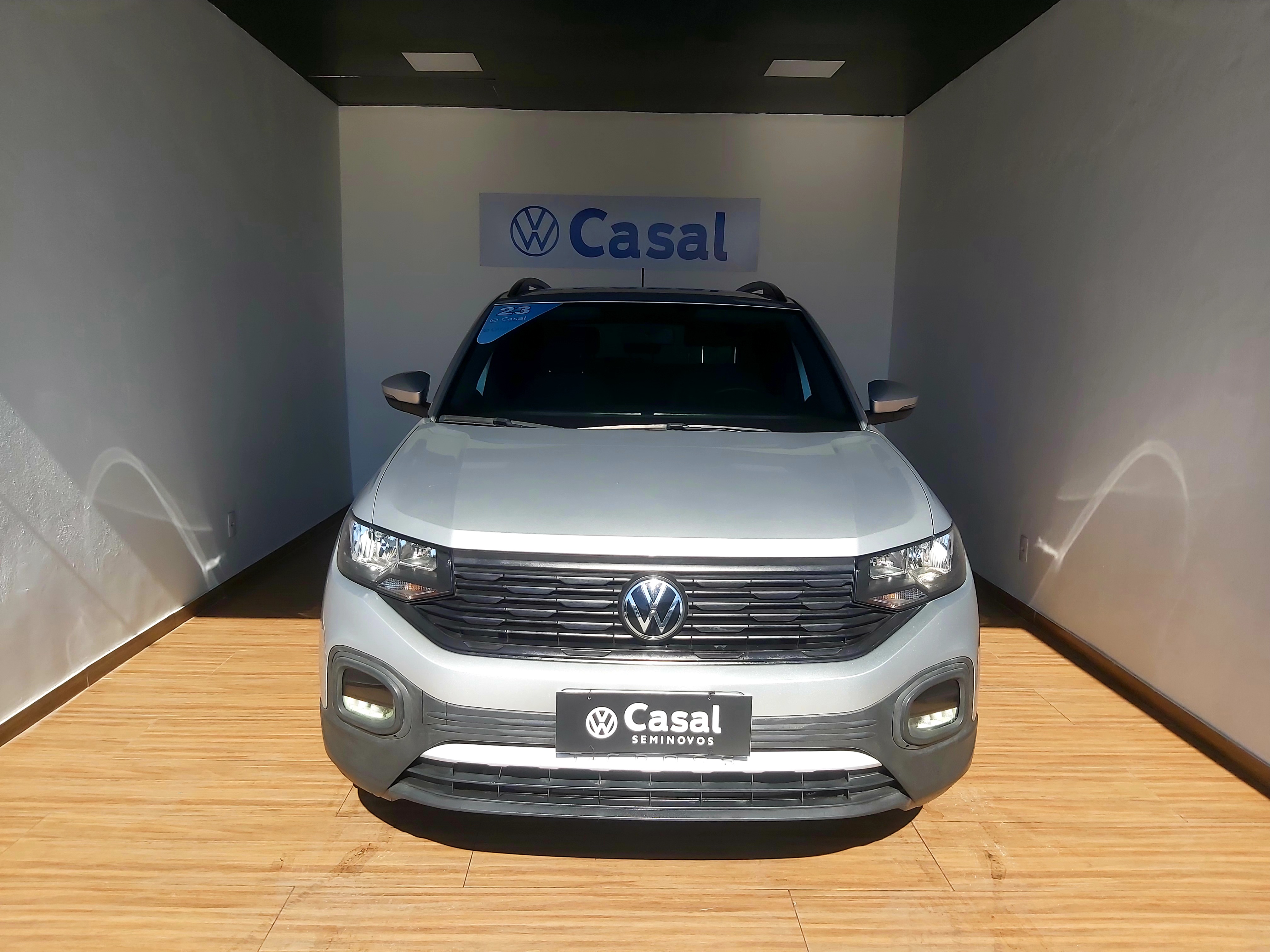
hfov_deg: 67.3
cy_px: 476
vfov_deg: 53.1
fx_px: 954
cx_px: 635
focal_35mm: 26
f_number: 1.7
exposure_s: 1/2500
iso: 64
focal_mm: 3.92
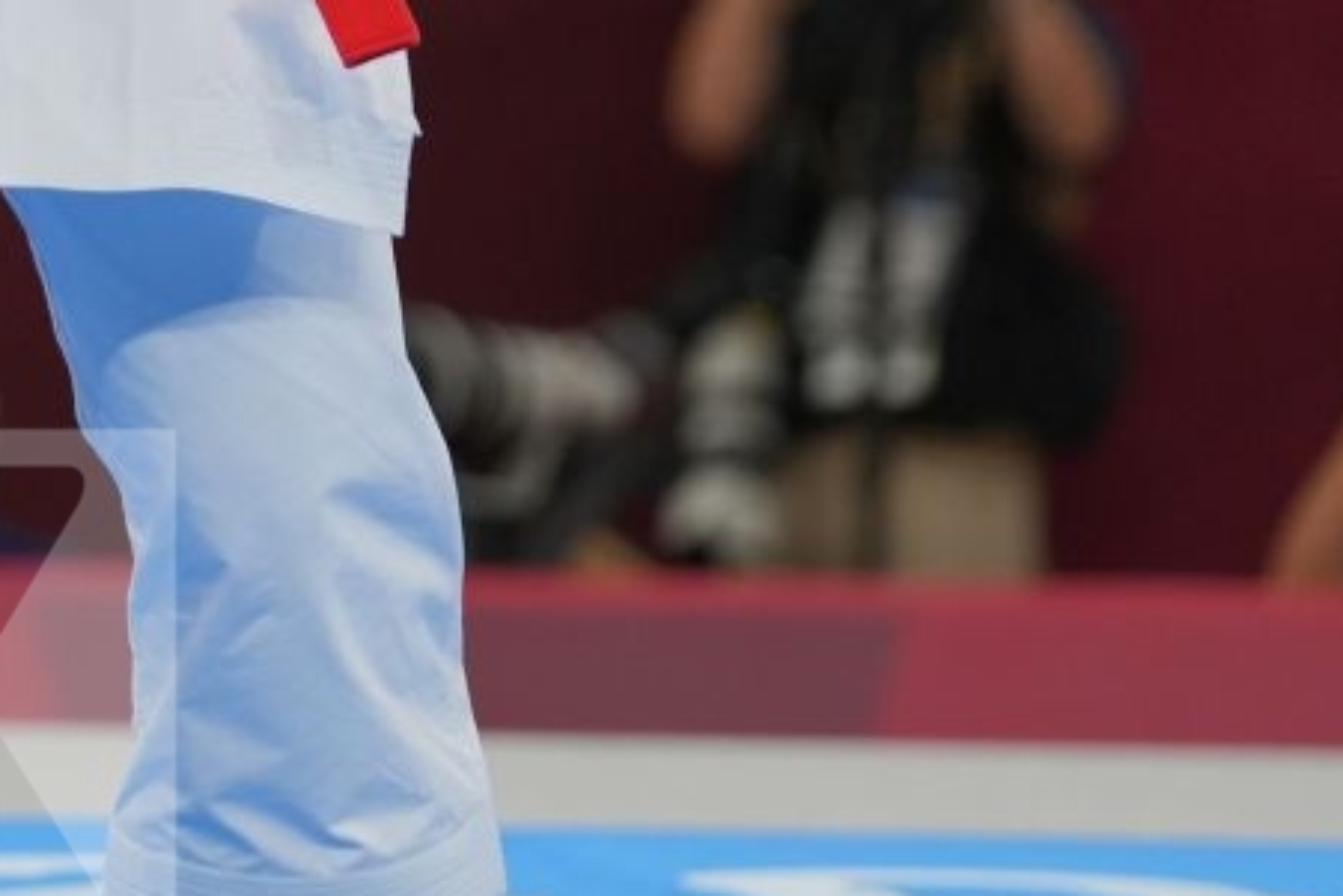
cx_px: -101
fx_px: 26942
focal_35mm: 722
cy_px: -357
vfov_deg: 1.9
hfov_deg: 2.9
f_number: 2.8
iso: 500
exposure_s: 1/1000
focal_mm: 181
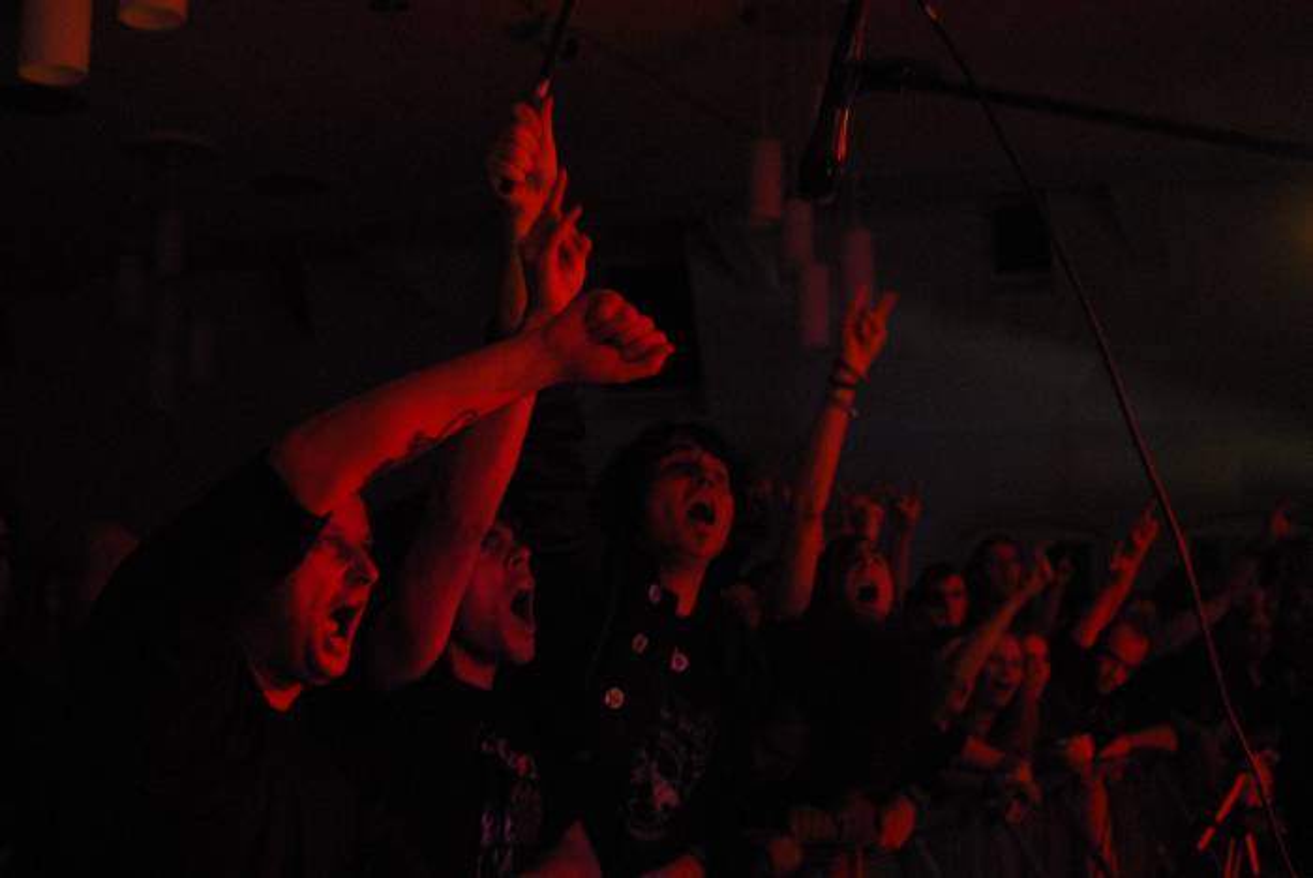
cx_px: 656
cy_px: 439
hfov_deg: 46.4
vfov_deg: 32.0
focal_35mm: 42
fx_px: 1533
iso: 1600
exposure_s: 1/80
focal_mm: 28
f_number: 3
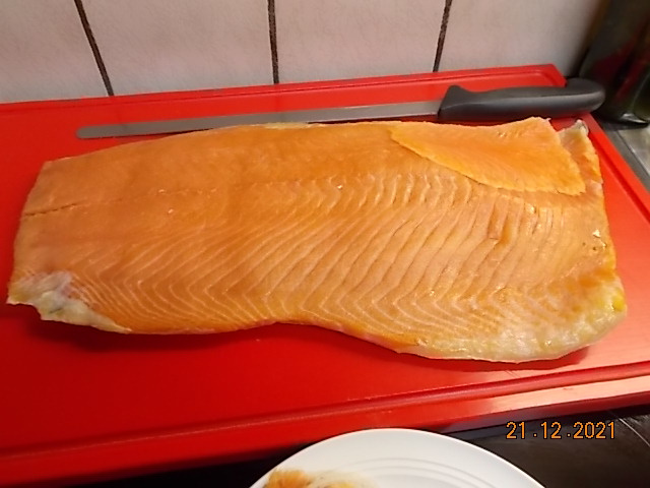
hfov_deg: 60.0
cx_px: 325
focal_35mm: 30
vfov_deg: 46.8
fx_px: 563
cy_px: 244
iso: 200
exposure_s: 1/20
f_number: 3.4
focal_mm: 5.3
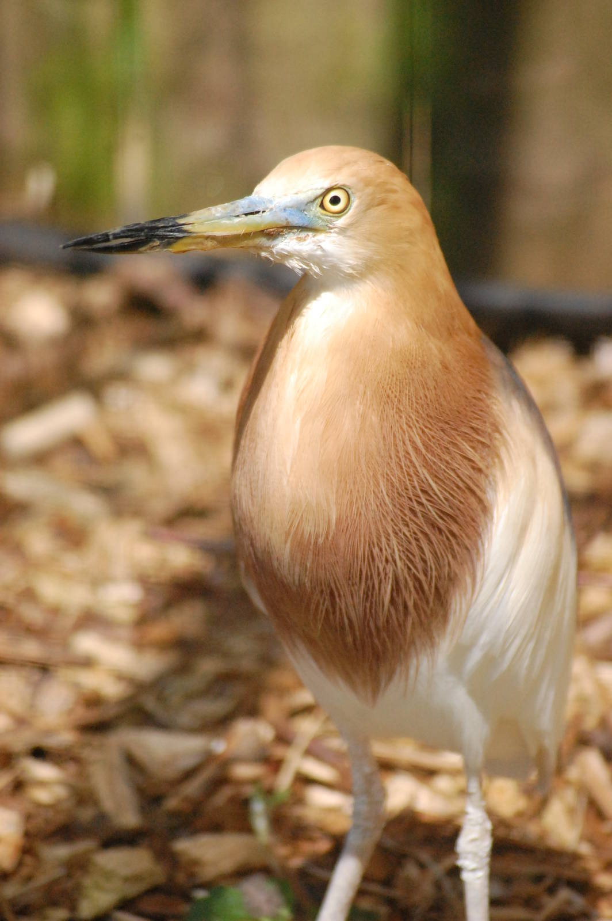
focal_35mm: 300
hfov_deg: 4.6
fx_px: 7663
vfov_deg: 6.9
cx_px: 306
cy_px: 460
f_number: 5.6
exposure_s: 1/2000
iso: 1600
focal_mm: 200
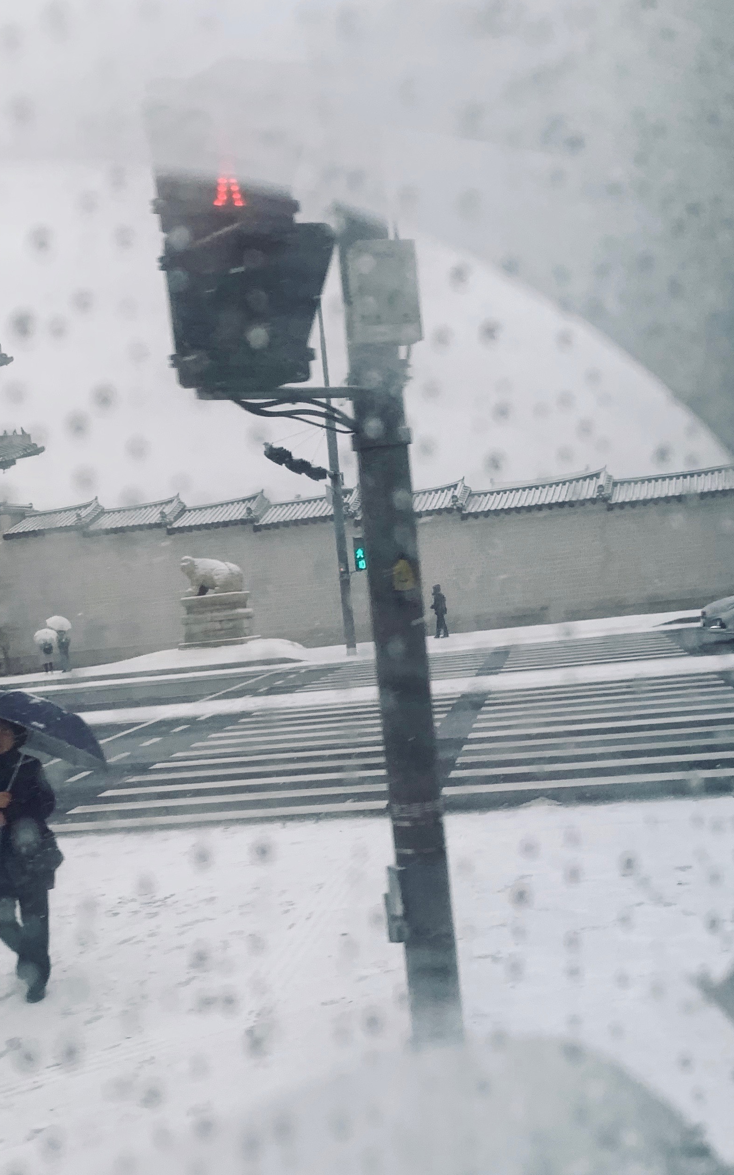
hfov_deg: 28.9
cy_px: 698
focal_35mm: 44
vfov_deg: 45.1
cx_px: 209
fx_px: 1408
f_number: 1.8
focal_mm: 4.25
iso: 50
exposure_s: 1/121
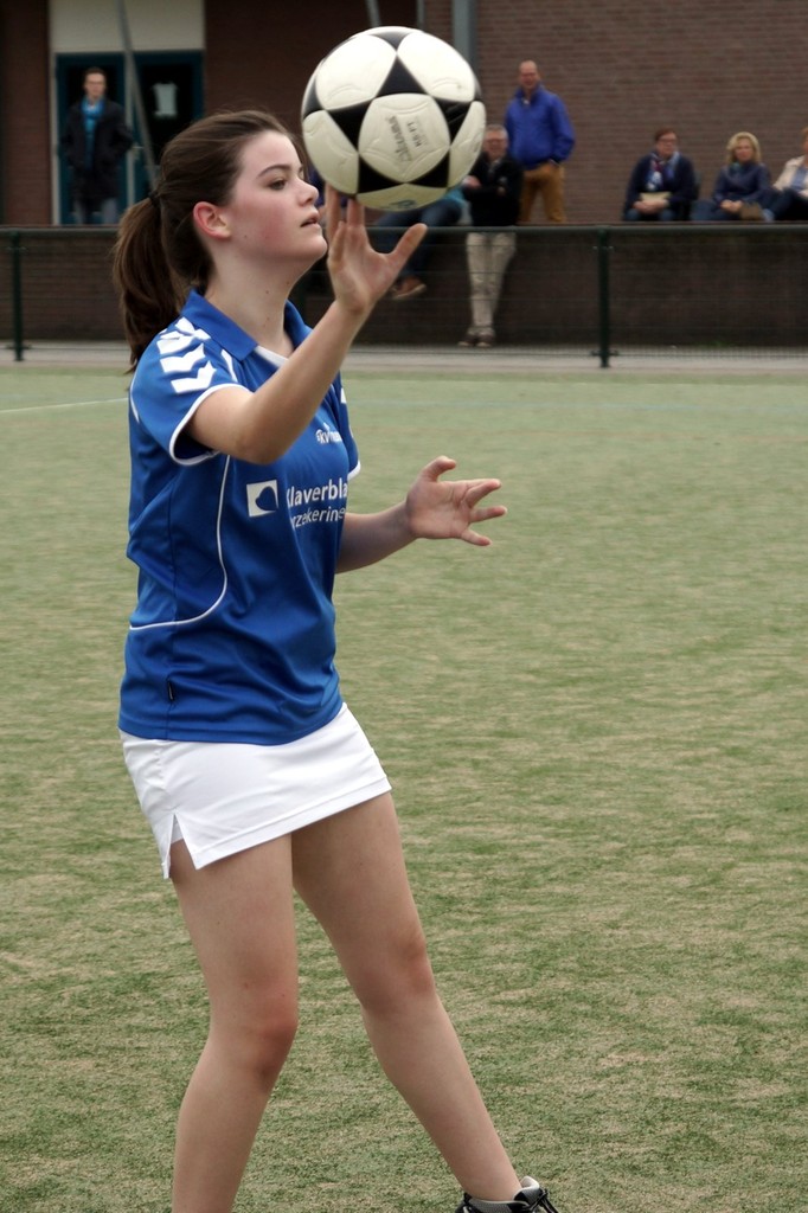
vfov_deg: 27.0
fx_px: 2527
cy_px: 606
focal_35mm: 75
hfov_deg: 18.2
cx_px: 404
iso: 100
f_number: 2.8
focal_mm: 50
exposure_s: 1/1250
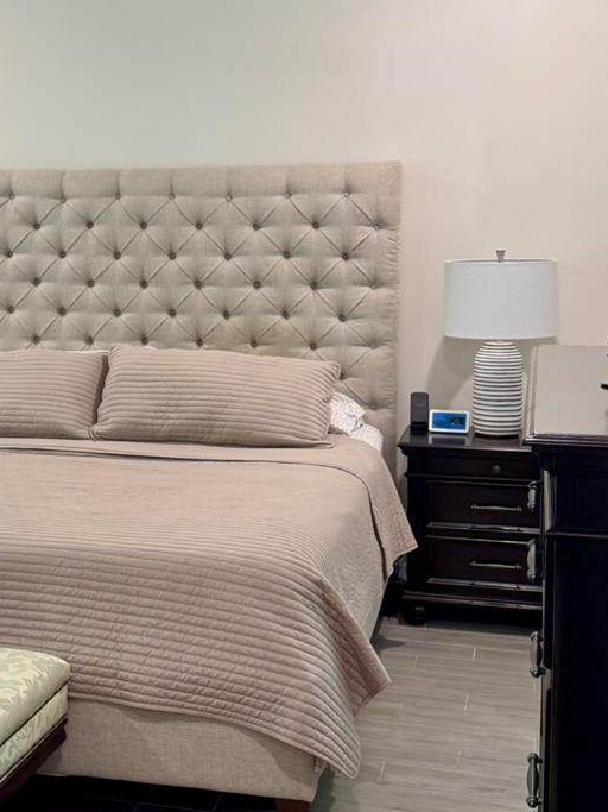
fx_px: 1265
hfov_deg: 26.6
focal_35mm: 54
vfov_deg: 35.5
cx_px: 140
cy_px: 364
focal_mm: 6.76
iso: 160
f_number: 1.78
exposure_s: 1/60
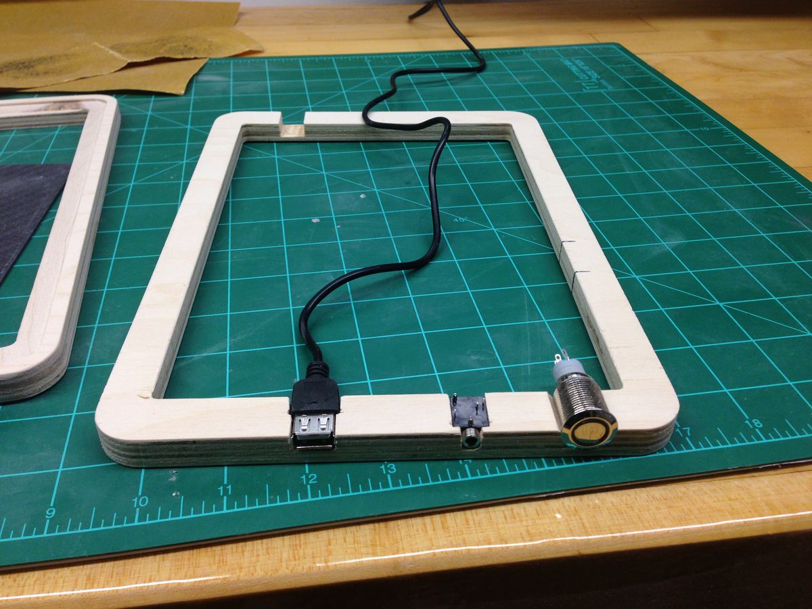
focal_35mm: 33
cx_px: 406
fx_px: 774
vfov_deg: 42.9
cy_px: 304
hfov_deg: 55.4
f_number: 2.4
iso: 80
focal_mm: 4.13
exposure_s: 1/60
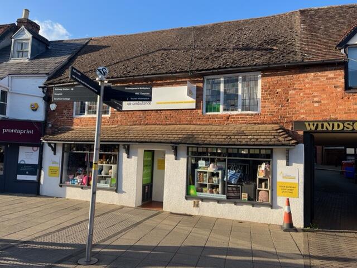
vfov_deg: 53.1
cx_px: 178
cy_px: 134
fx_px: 268
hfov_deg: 67.3
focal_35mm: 26
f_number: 1.6
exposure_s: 1/1225
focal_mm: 5.1
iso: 50
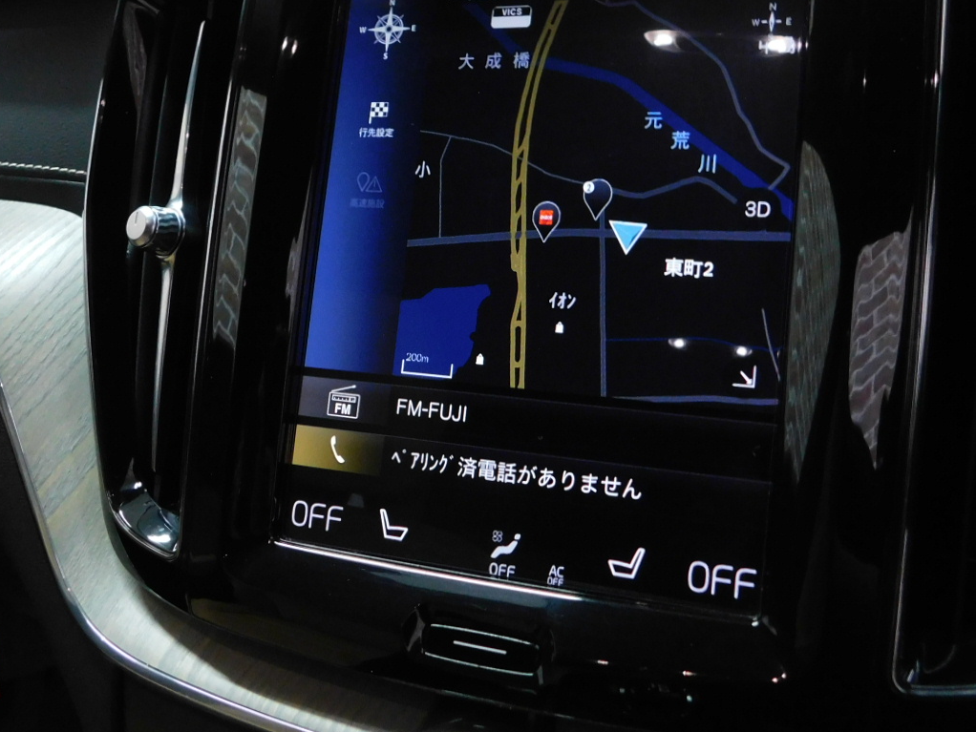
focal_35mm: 36
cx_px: 461
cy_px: 288
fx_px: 1015
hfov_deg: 51.3
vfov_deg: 39.5
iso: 400
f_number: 3
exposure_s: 1/15
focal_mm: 4
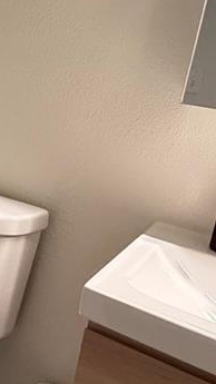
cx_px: -173
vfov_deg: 38.8
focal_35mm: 53
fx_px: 540
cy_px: 136
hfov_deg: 18.0
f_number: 2.2
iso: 640
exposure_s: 1/60
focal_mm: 2.22
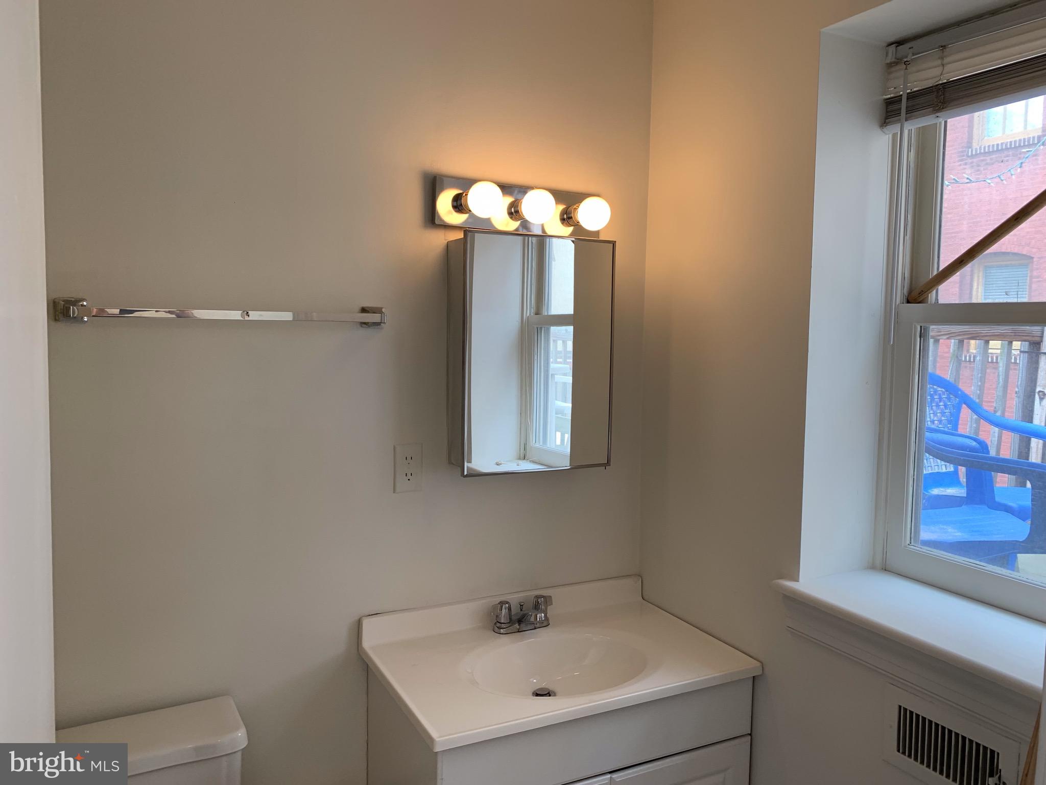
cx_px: 523
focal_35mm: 26
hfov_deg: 67.3
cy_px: 392
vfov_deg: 53.1
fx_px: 786
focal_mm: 4.25
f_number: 1.8
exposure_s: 1/120
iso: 64
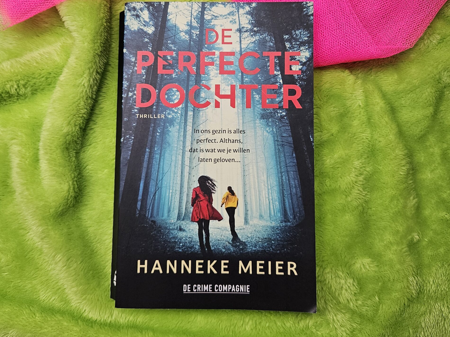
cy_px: 137
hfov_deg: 58.3
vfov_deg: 45.2
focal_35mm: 31
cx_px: 223
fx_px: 403
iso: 250
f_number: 1.8
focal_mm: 5.4
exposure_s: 1/359
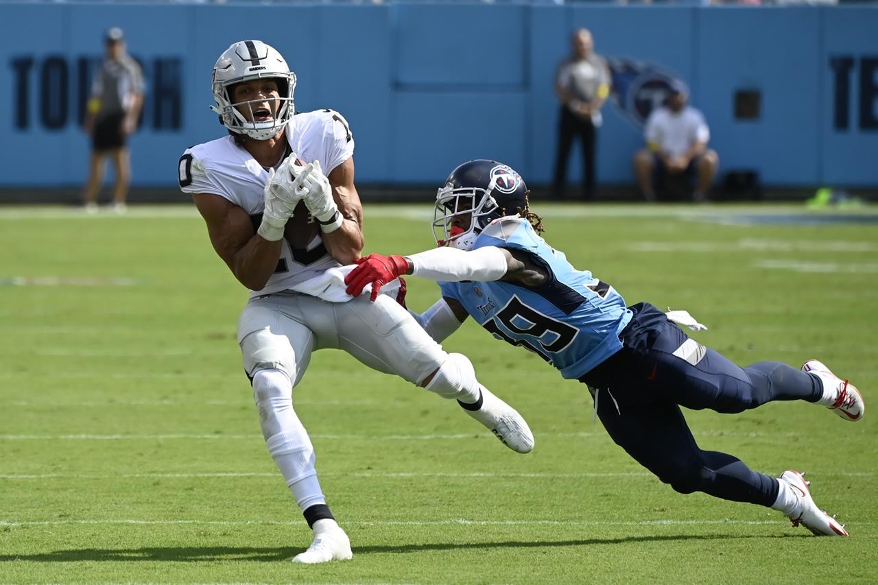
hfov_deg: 6.2
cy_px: 292
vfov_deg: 4.2
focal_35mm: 330
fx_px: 8047
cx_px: 439
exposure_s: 1/5000
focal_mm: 330
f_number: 5.6
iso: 1000
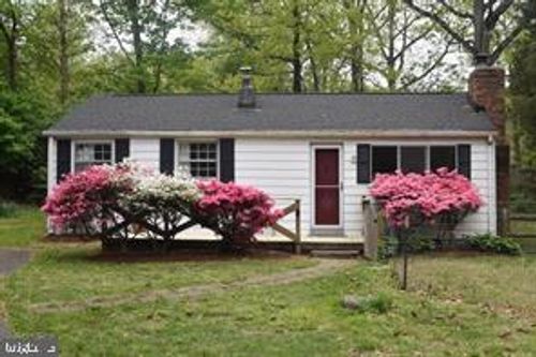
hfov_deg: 43.6
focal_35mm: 45
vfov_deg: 29.8
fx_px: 670
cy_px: 178
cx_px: 268
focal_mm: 30
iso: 250
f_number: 8
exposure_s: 1/250
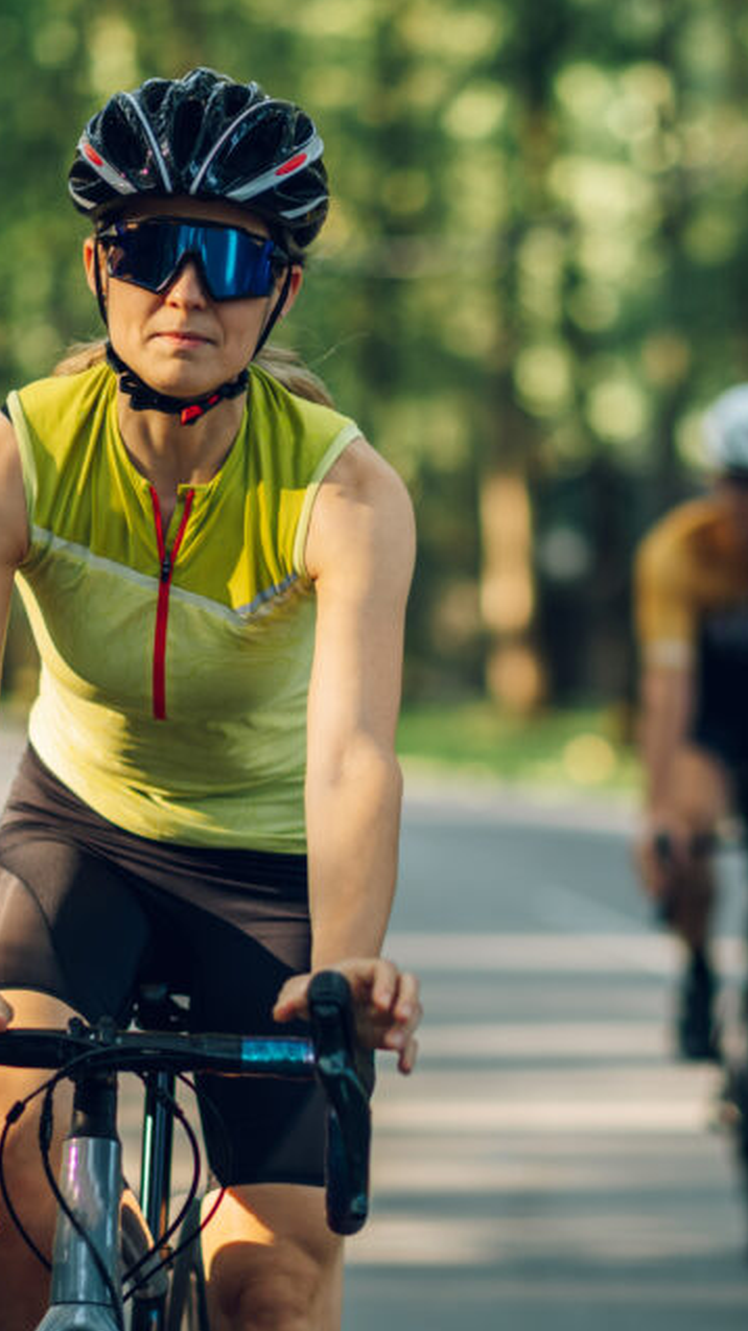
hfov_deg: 8.5
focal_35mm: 143
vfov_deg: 15.0
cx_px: 591
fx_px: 5046
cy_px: 638
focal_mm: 85
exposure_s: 1/200
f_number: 1.8
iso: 80
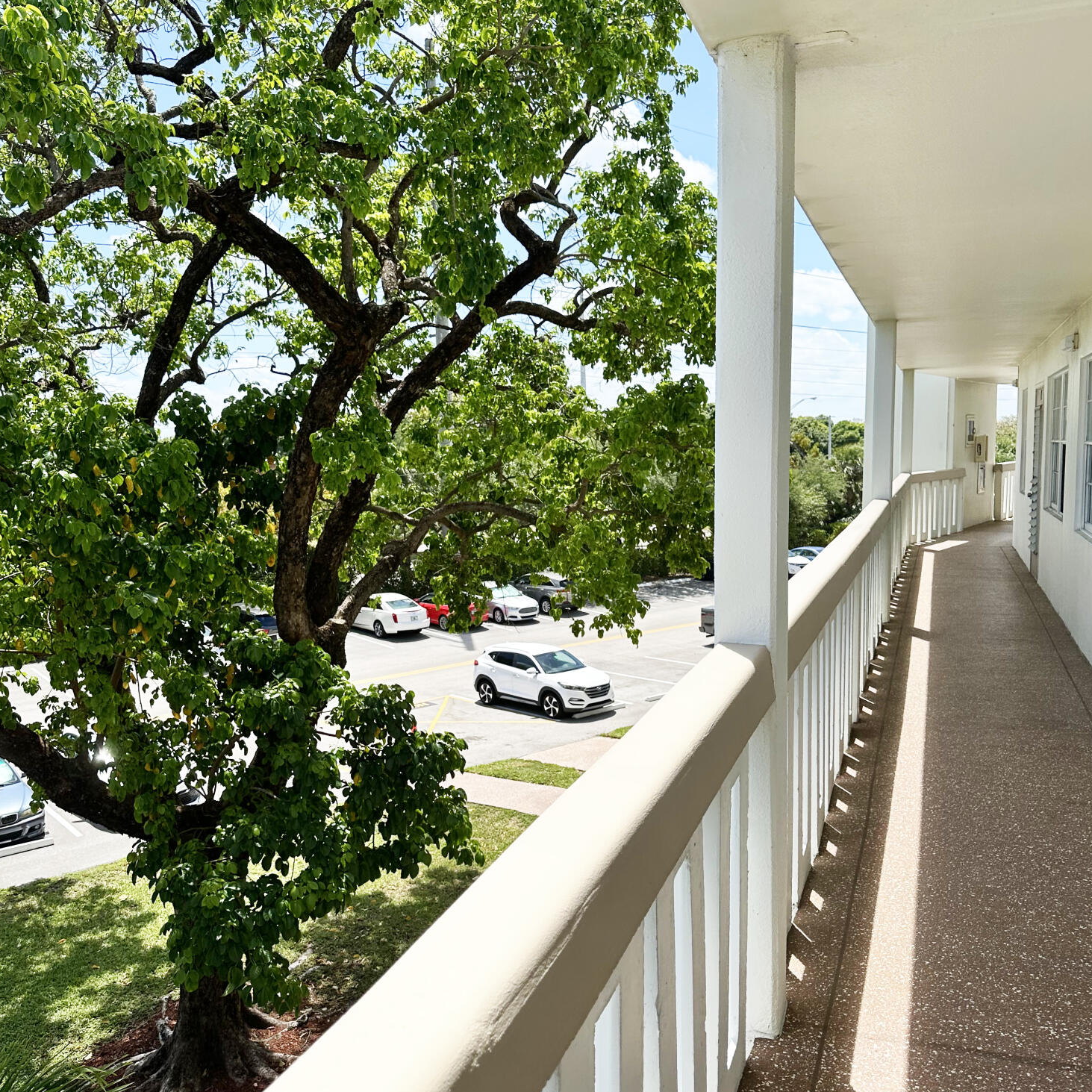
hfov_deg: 55.6
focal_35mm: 29
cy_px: 566
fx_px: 1035
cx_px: 543
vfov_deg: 55.6
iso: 80
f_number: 1.78
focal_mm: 6.86
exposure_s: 1/3247
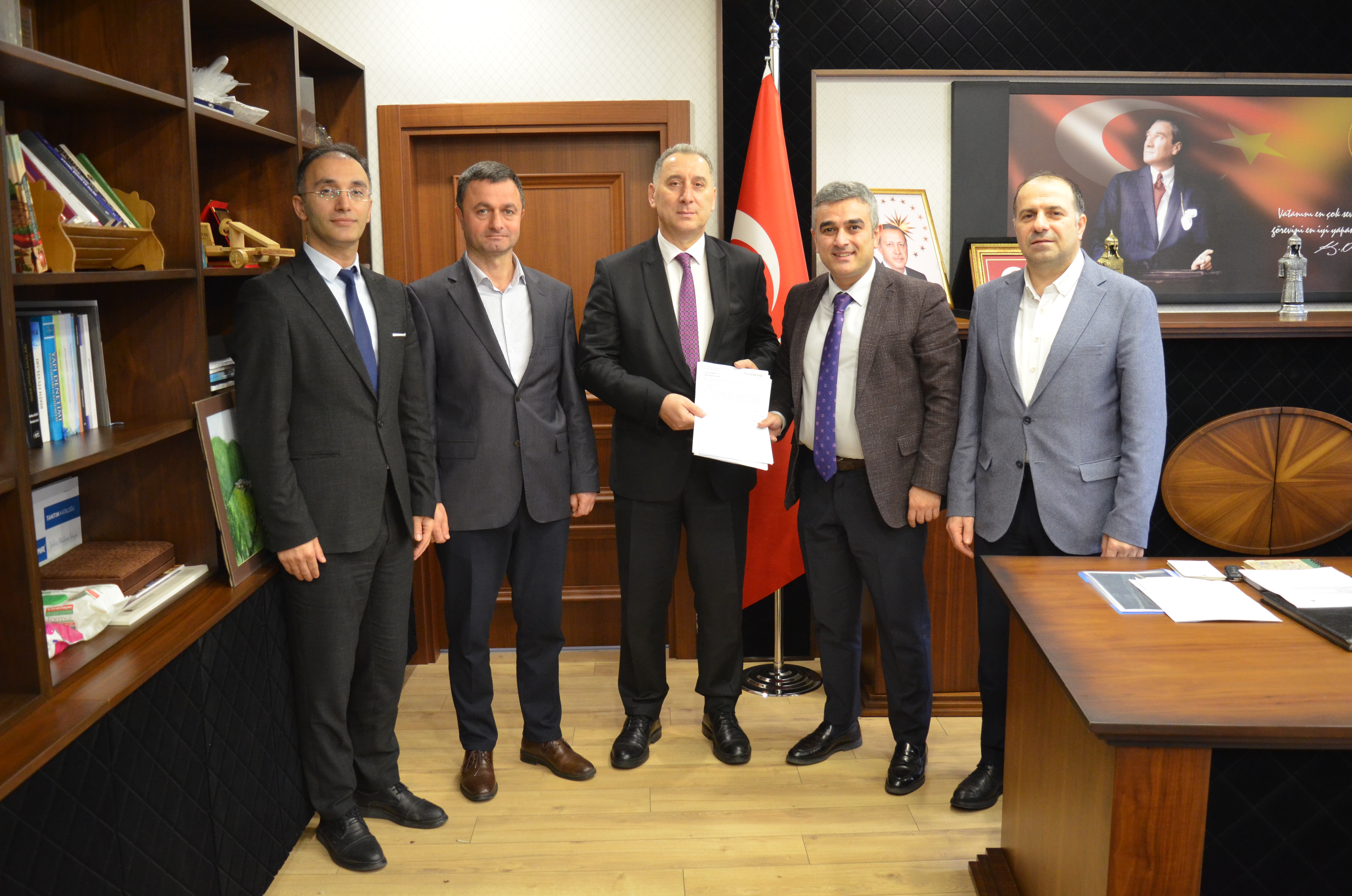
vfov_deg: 41.5
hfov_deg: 59.6
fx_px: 1181
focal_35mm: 32
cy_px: 448
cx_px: 676
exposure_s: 1/30
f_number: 3.8
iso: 1600
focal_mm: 21
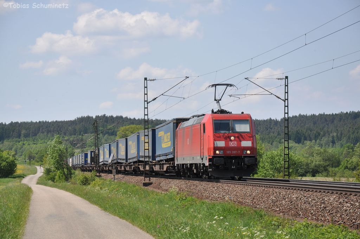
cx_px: 180
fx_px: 1198
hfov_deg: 17.1
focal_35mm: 120
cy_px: 120
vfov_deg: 11.4
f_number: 8
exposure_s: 1/640
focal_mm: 80
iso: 200
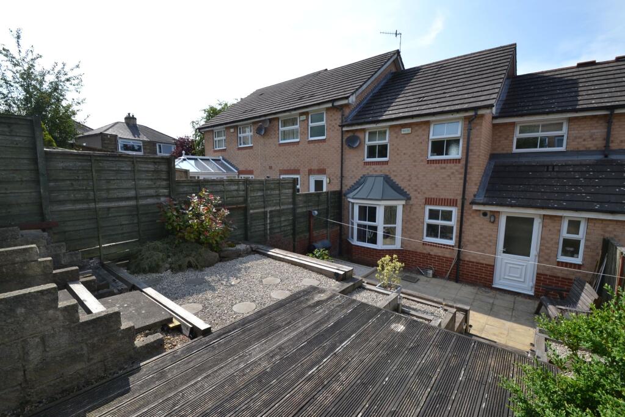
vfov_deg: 77.3
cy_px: 208
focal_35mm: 15
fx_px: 260
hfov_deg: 100.4
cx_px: 312
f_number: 7.1
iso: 100
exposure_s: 1/200
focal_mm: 10
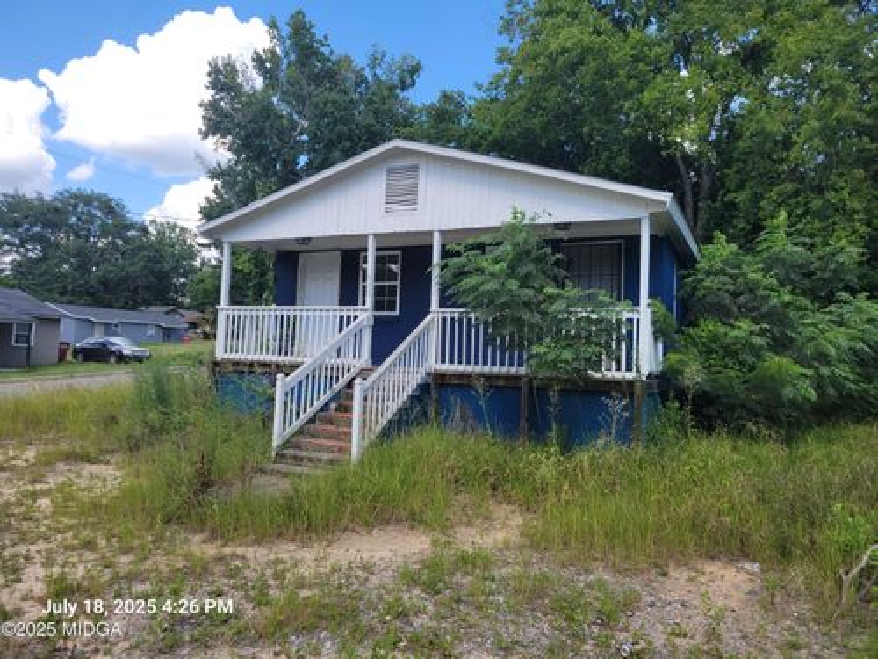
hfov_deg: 67.3
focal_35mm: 26
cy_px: 330
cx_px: 439
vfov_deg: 53.1
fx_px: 659
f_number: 1.8
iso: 40
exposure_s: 1/1111
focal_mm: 5.4
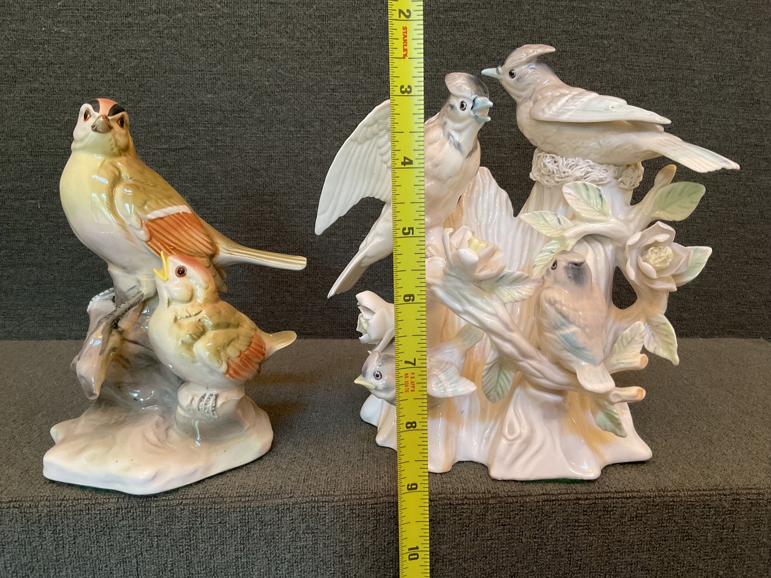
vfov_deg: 48.2
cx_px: 386
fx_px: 646
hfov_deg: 61.7
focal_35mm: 29
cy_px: 289
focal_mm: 3
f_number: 1.8
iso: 250
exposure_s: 1/60
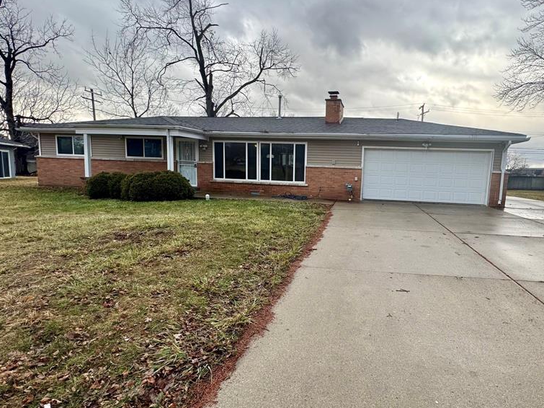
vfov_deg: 68.7
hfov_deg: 83.5
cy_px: 204
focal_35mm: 19
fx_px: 299
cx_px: 329
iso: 50
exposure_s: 1/99
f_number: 2.2
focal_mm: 2.22
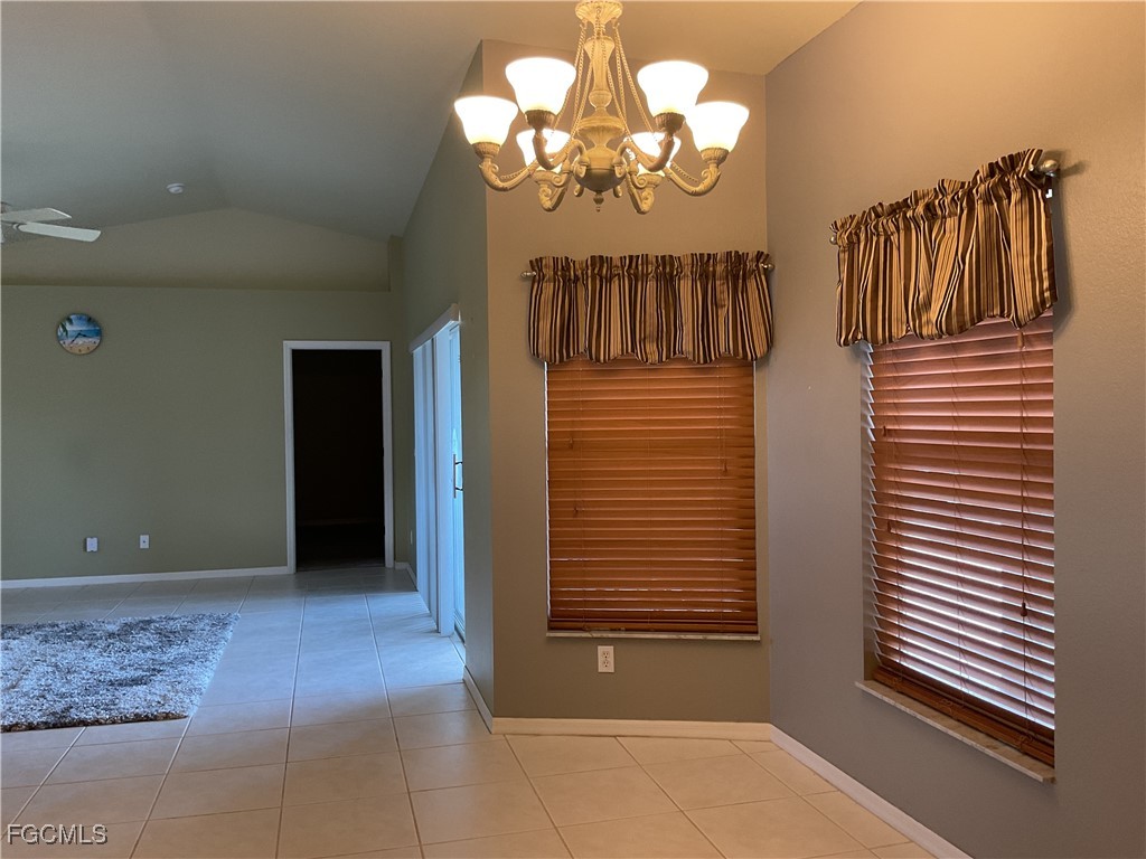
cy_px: 430
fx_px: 960
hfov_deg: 61.7
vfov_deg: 48.2
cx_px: 573
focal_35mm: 29
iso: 100
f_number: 1.8
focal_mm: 3
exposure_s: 1/60
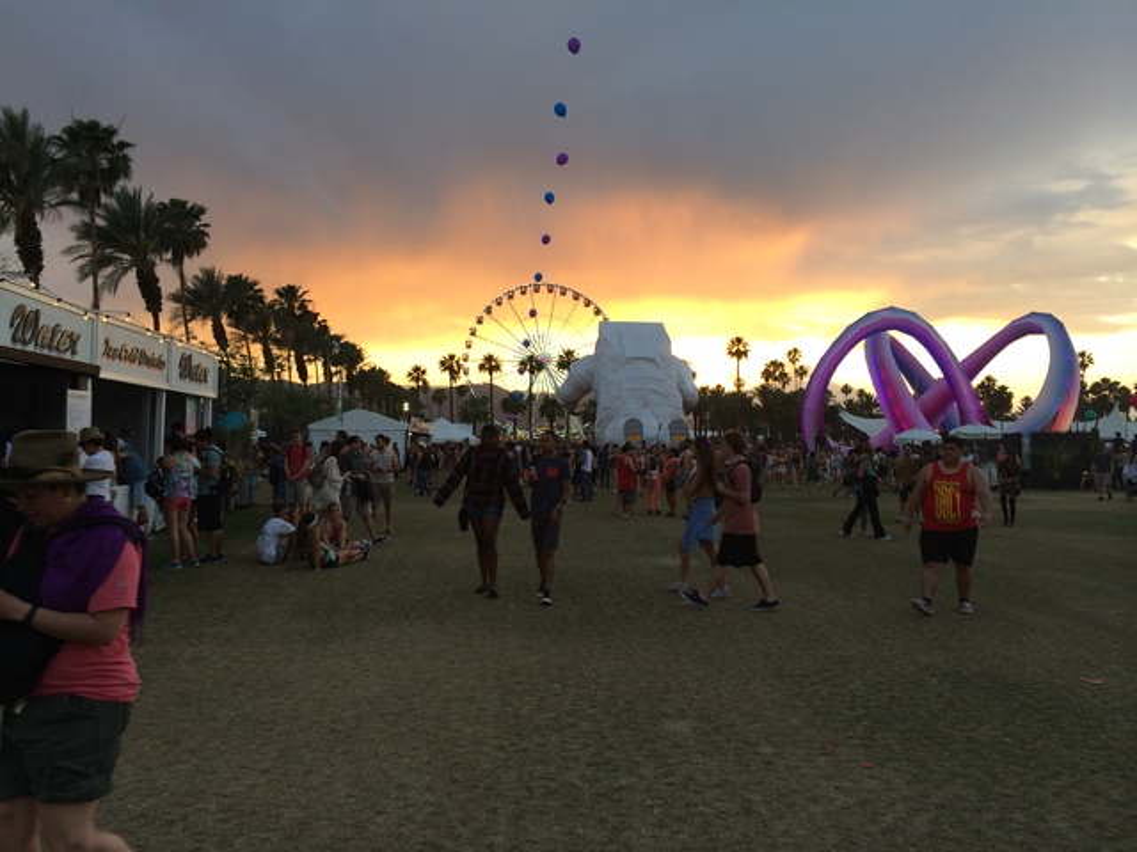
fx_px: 985
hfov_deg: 60.0
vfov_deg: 46.8
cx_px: 568
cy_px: 426
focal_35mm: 30
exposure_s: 1/120
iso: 50
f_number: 2.2
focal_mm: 4.12
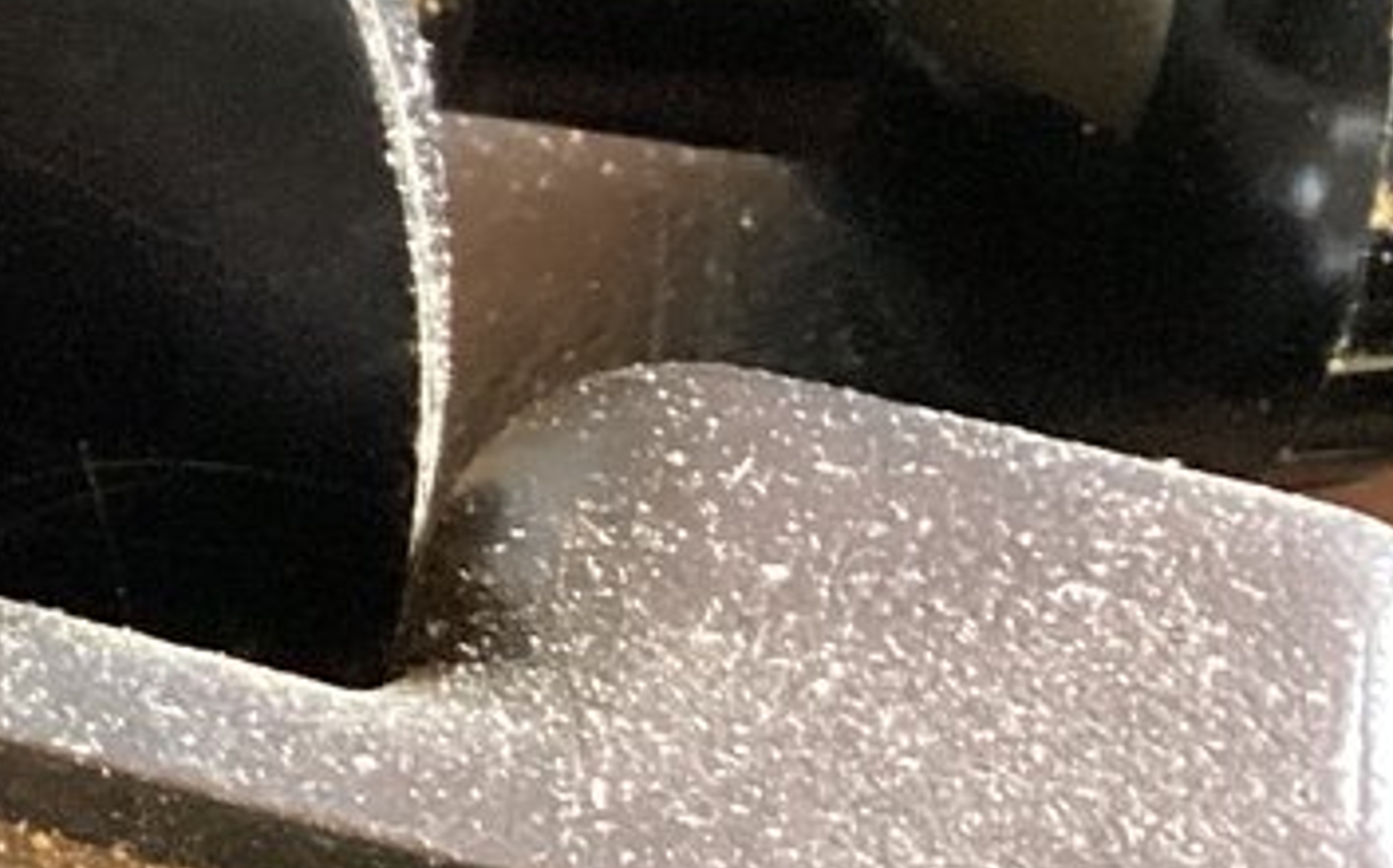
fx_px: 5349
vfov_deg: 9.0
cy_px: -456
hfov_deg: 12.8
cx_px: -1466
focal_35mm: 141
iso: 400
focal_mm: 3.3
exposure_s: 1/40
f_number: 2.4
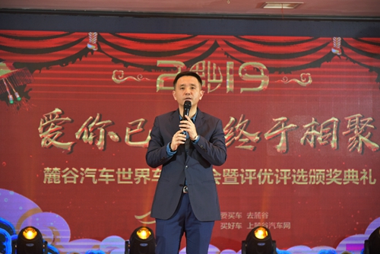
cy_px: 127
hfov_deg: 20.8
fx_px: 1035
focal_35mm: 98
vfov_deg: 14.0
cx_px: 190
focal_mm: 98
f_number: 4
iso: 3200
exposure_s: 1/200
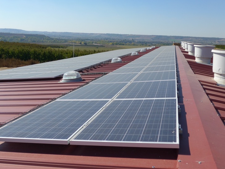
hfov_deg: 50.1
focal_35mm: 37
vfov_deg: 38.7
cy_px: 84
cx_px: 112
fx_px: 240
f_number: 2.8
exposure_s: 1/2000
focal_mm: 8
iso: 80
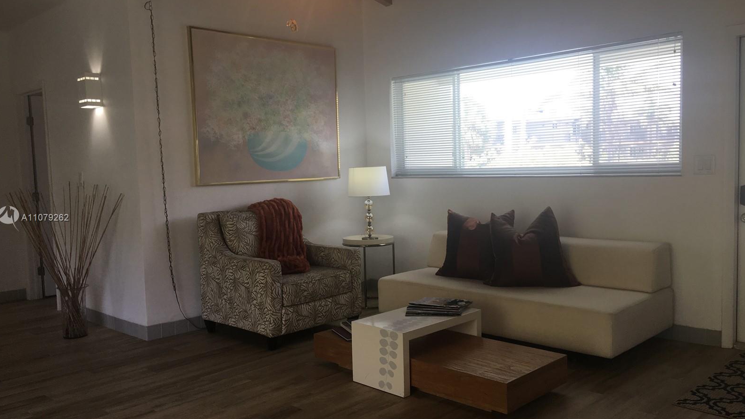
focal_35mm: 32
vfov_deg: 36.7
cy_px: 218
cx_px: 372
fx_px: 632
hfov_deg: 61.0
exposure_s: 1/60
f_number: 2.2
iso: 32
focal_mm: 4.15
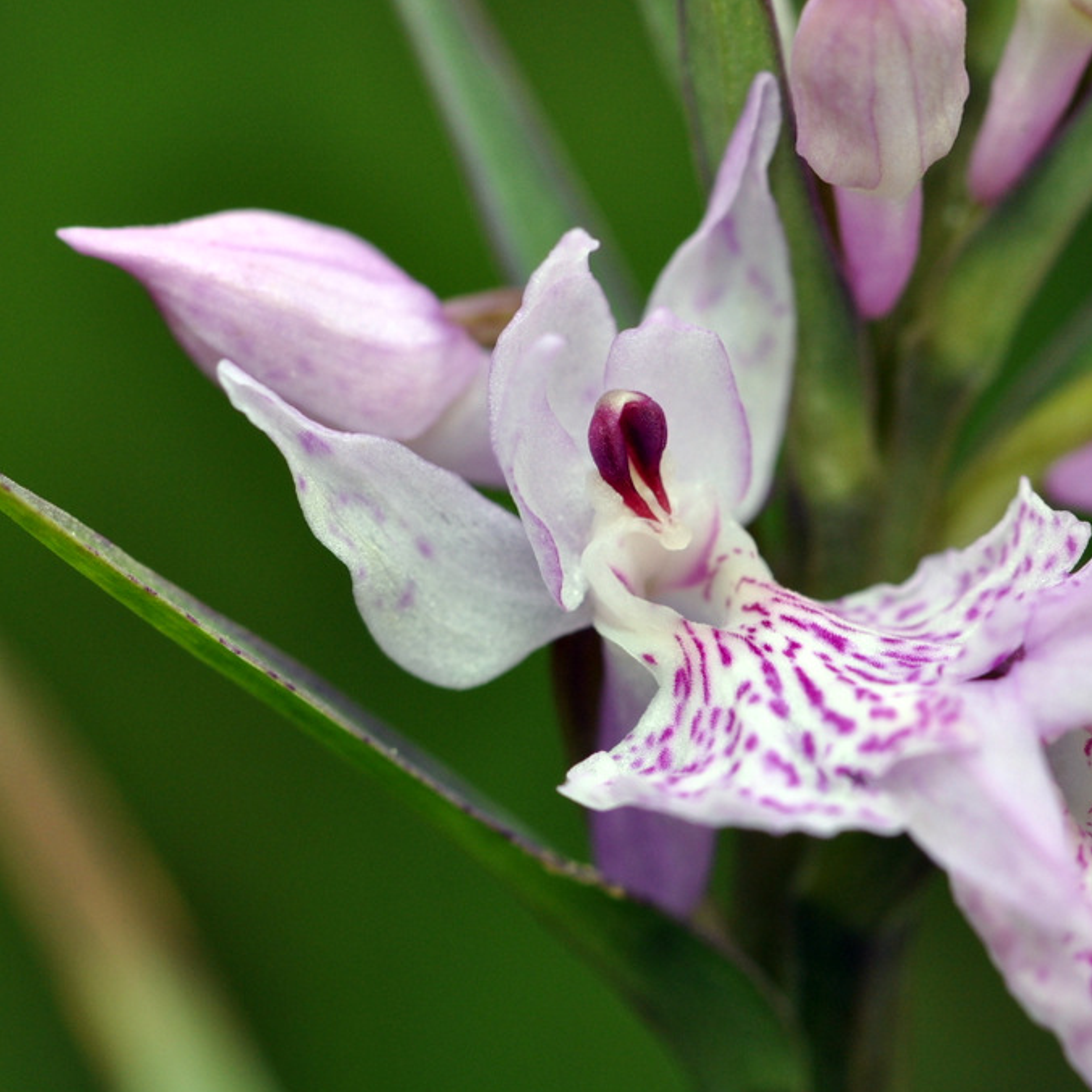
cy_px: 548
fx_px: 7232
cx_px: 672
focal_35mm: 203
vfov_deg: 8.6
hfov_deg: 8.6
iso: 400
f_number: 10
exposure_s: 1/80
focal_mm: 105
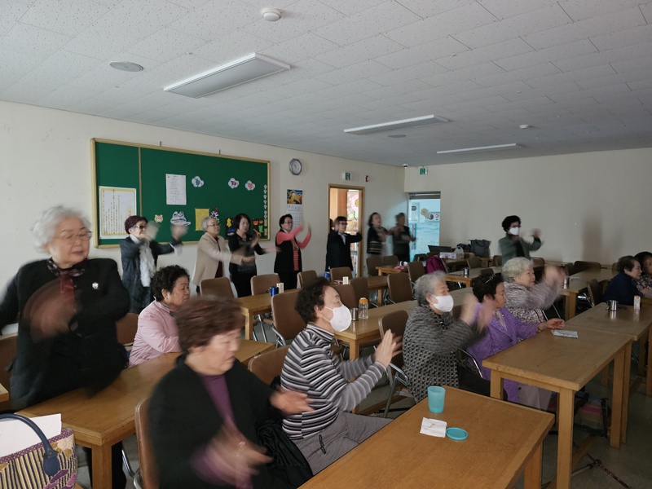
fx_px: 433
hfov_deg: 73.9
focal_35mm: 23
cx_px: 326
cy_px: 244
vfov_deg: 58.9
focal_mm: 6.3
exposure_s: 1/6
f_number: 1.7
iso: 1000
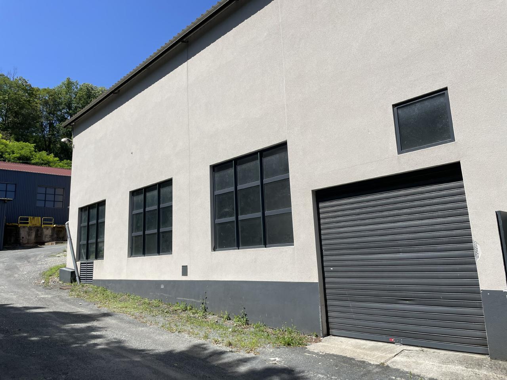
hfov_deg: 67.3
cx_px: 254
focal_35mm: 26
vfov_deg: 53.1
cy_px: 190
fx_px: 381
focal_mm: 4.2
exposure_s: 1/4000
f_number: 1.6
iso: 32
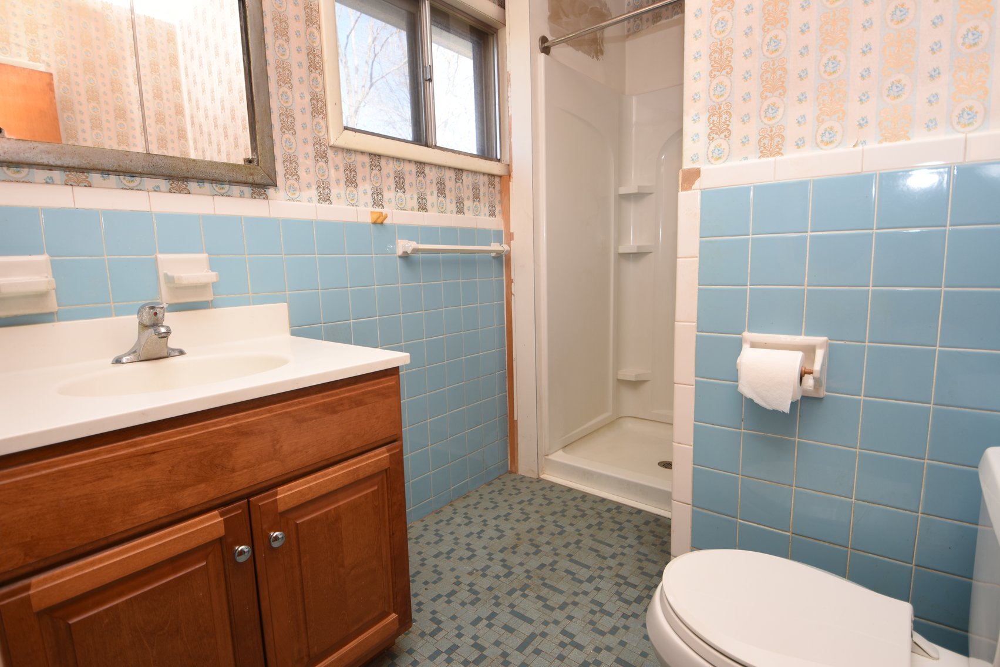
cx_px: 500
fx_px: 500
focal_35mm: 18
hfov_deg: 90.0
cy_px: 334
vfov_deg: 67.4
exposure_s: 1/60
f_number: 4
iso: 100
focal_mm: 12
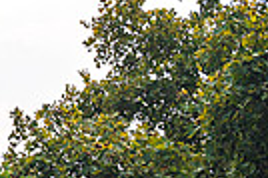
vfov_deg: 6.7
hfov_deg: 8.8
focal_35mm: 203
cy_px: 14
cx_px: -452
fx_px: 1509
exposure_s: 1/1600
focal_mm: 34
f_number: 4
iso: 100
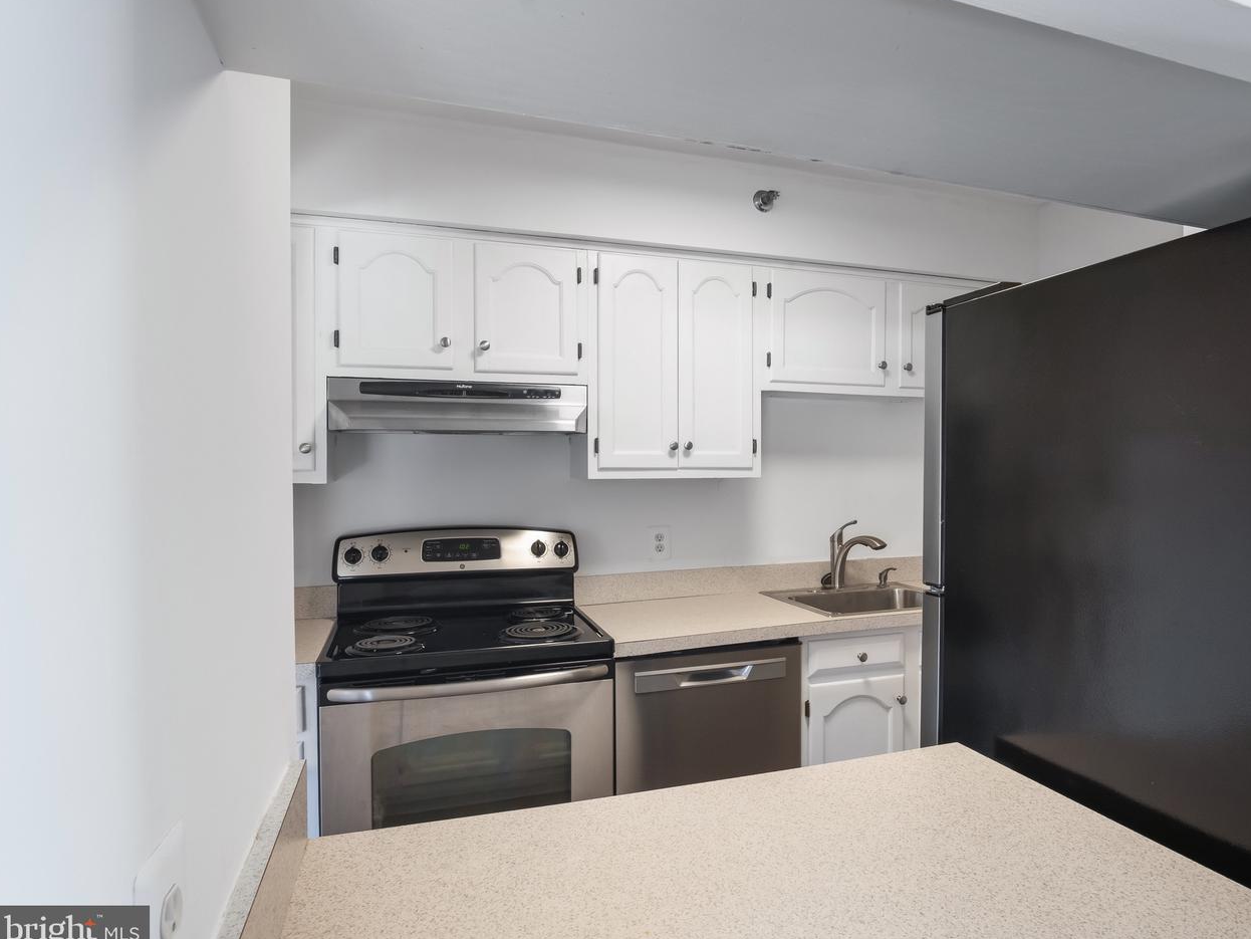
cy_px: 475
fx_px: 723
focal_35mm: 20
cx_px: 716
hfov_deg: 81.2
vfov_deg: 66.0
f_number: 9
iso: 200
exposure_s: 1/80
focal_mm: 12
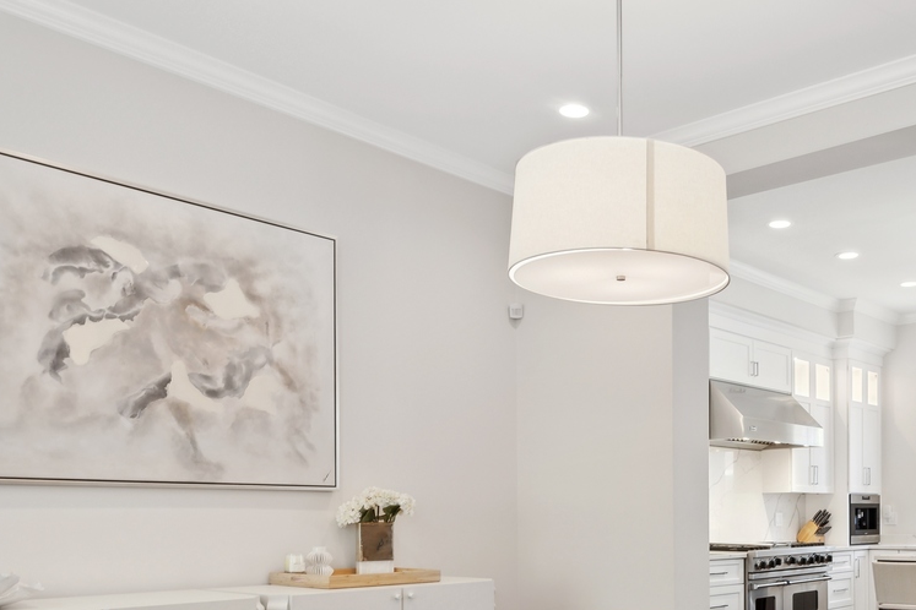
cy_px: 559
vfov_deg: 32.4
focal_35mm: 39
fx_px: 992
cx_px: 682
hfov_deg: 47.8
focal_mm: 18
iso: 100
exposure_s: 1/30
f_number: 8
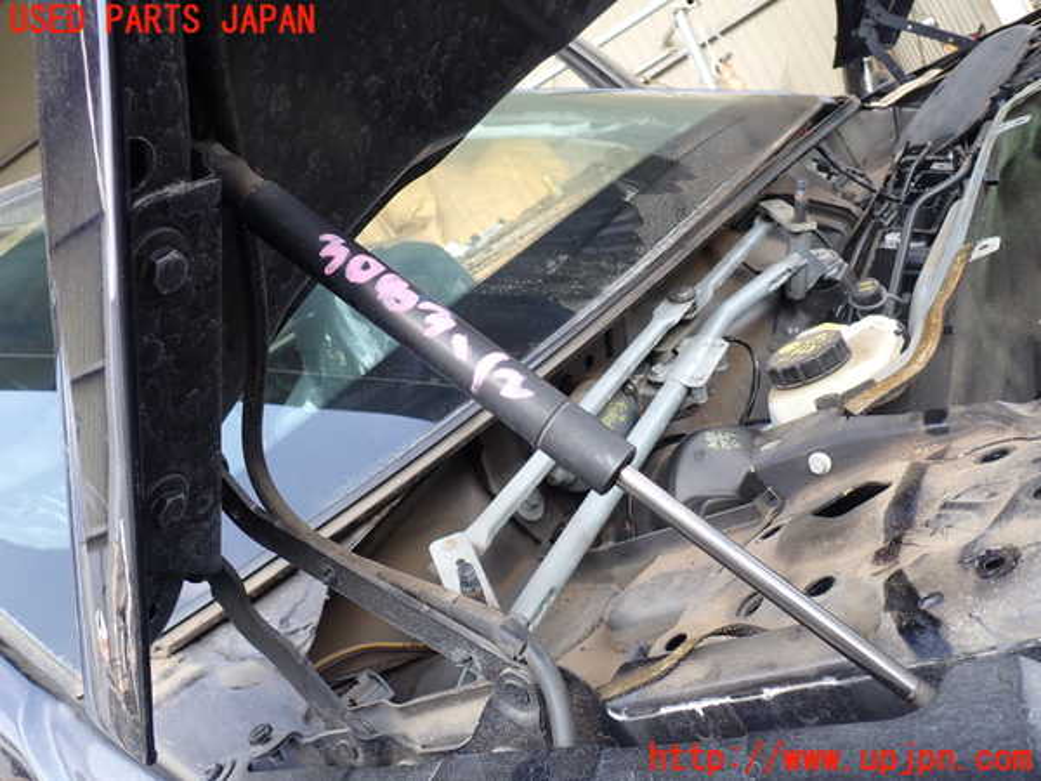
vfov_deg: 46.8
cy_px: 390
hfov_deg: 60.0
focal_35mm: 30
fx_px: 902
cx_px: 520
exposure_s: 1/100
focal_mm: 5.4
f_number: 3.2
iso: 100
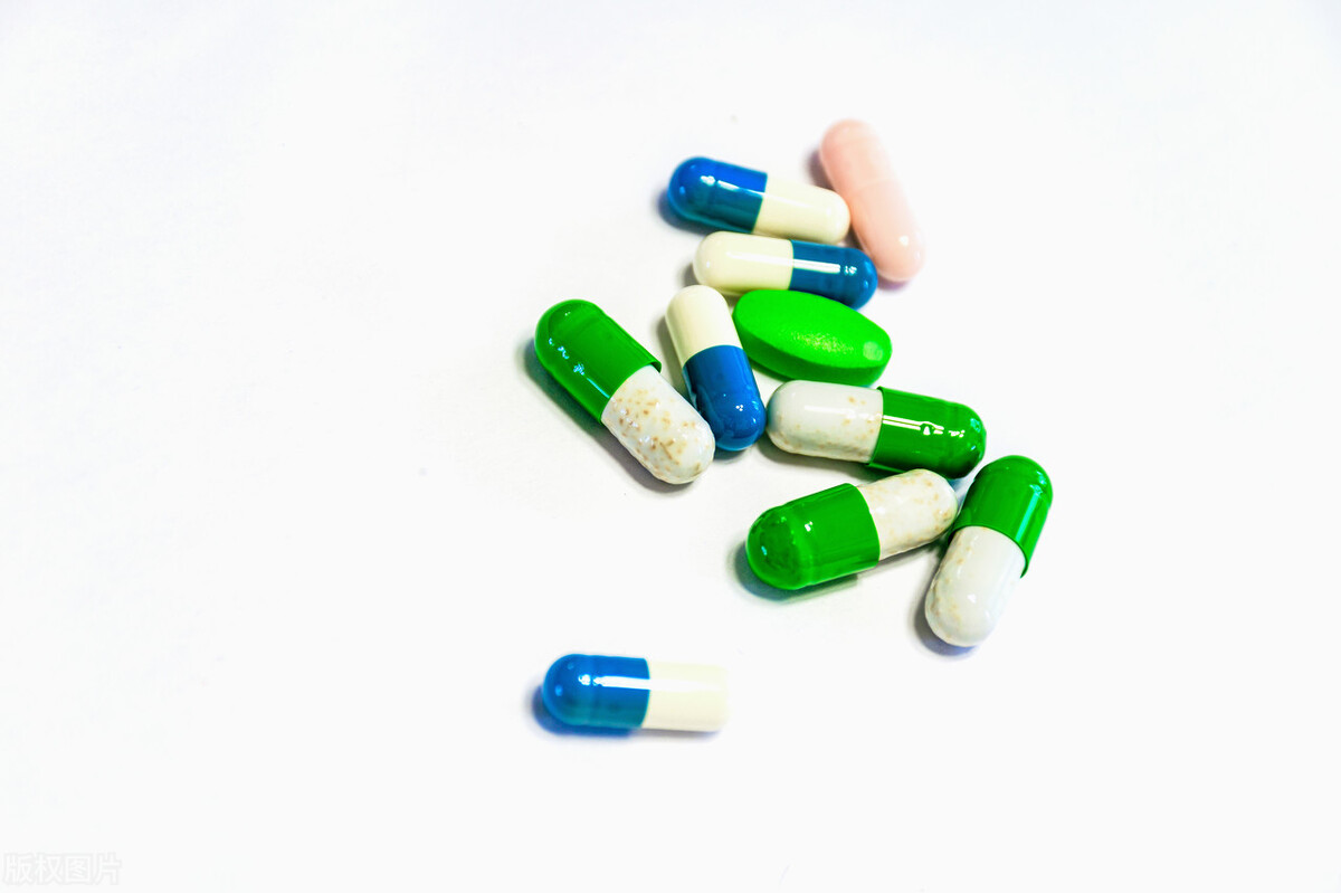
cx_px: 670
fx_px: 5026
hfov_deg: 15.2
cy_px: 446
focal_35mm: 135
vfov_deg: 10.2
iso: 100
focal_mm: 90
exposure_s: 1/5
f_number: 8
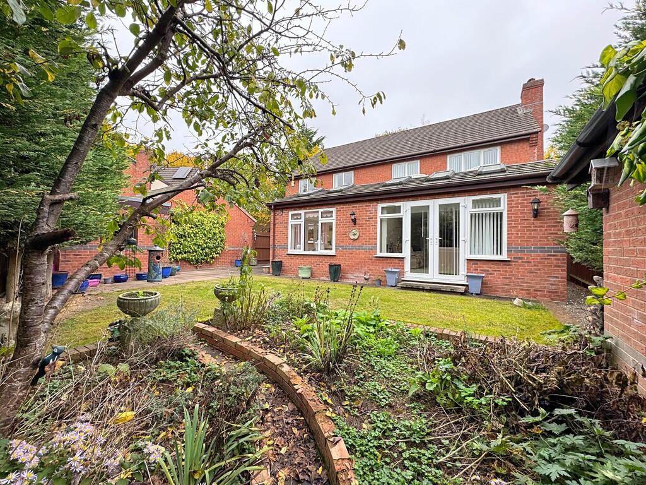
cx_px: 323
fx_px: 261
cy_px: 242
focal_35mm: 14
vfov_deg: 85.7
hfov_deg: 102.1
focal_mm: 2.22
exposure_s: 1/99
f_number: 2.2
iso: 50
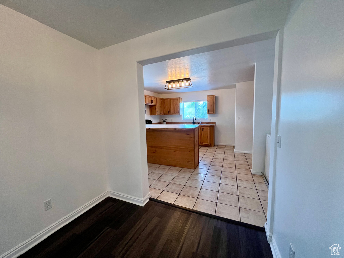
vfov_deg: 89.9
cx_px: 172
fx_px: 129
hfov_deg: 106.2
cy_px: 129
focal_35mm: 13
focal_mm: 1.57
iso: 160
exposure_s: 1/60
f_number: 1.8
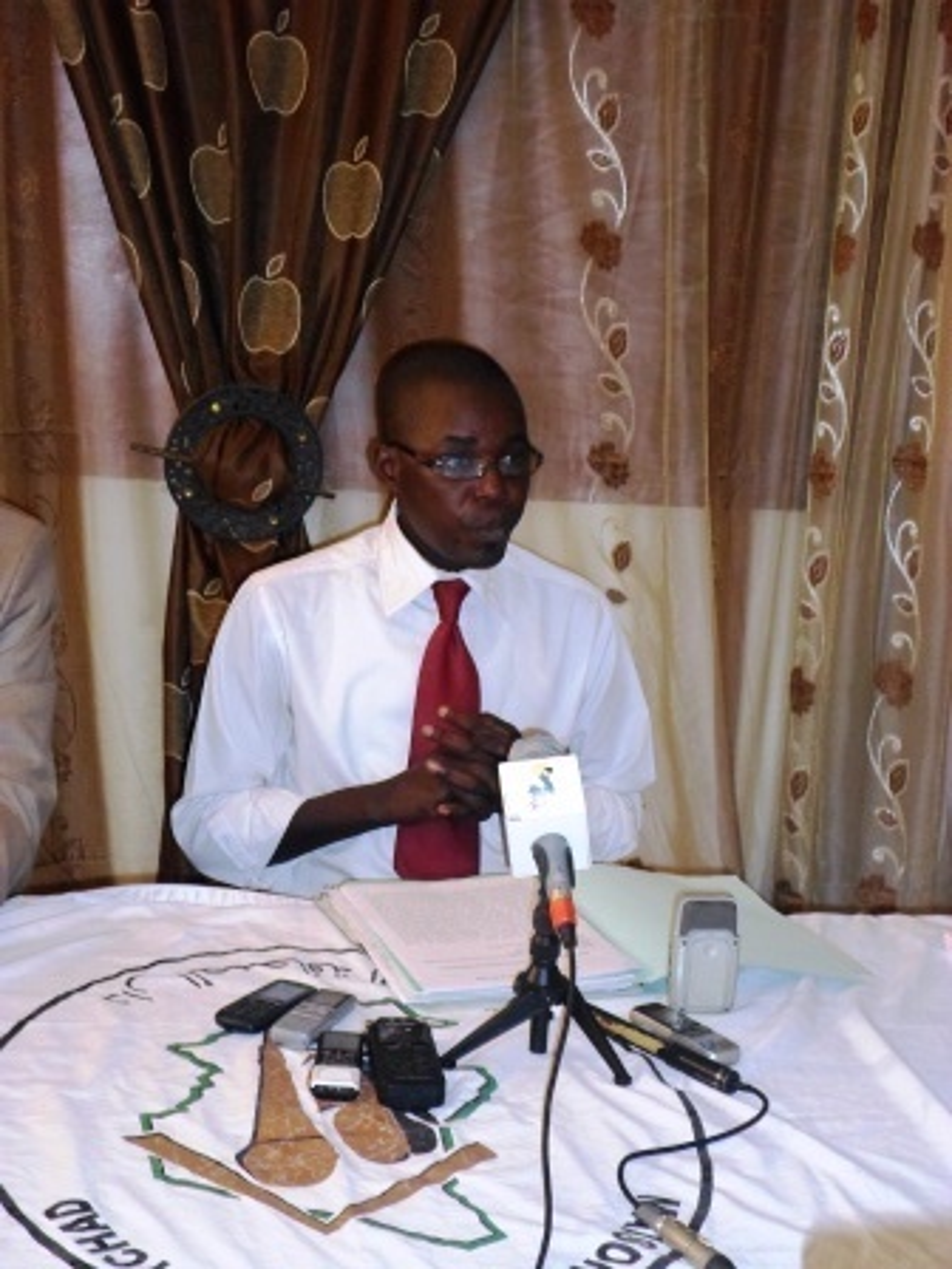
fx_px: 1980
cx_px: 476
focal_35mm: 54
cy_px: 634
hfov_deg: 27.0
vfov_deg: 35.5
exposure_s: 1/45
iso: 160
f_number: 3.6
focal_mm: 9.7
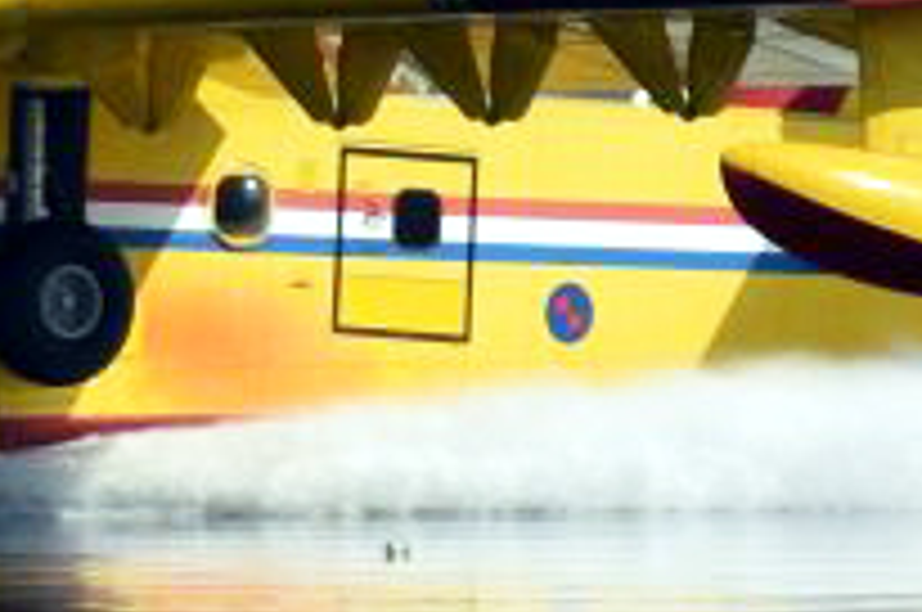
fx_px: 31501
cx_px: -549
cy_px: -254
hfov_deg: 1.7
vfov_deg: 1.1
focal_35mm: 1232
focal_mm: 105
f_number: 6.3
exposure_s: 1/640
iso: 100
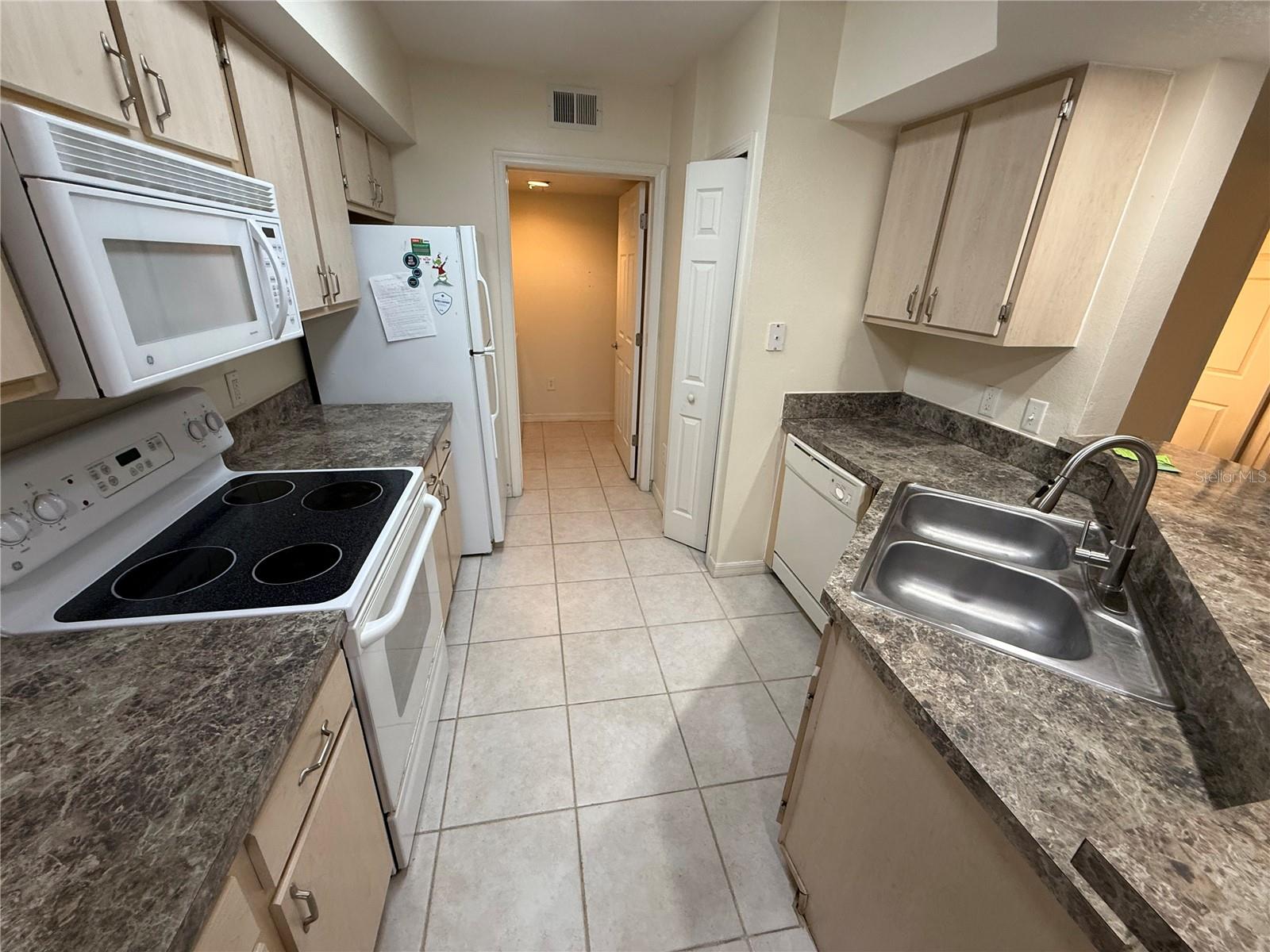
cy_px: 476
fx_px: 514
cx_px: 635
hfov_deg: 102.1
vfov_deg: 85.7
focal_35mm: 14
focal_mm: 2.22
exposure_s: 1/60
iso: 200
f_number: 2.2
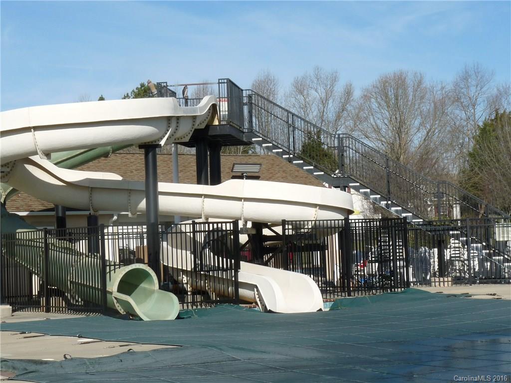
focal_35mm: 76
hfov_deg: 25.7
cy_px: 192
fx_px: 1122
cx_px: 256
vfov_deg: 19.4
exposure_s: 1/500
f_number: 6.3
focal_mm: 9.5
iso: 100
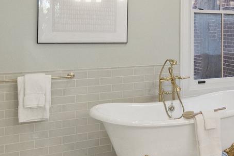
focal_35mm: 51
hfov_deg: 34.6
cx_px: 244
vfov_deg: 26.1
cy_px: 38
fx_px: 331
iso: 2500
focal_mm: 16
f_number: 7.1
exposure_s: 1/160
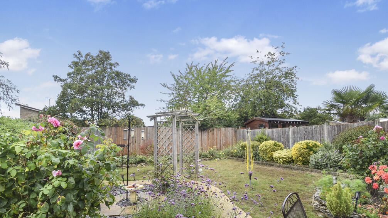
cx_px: 191
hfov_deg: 99.4
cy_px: 130
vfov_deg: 66.5
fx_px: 165
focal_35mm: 16
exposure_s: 1/250
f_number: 5.6
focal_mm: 10
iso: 280
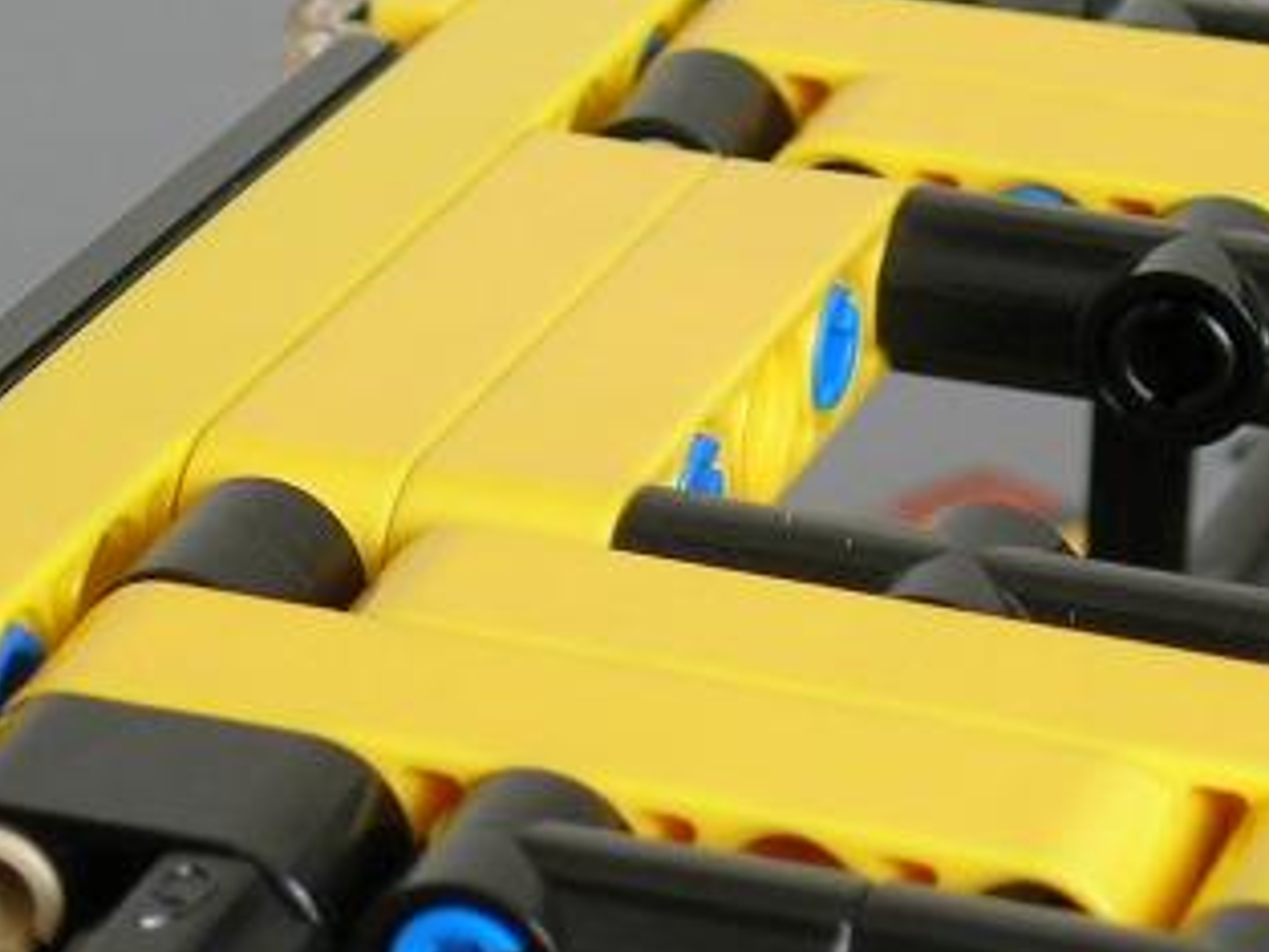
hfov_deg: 11.8
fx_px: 6124
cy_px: 1219
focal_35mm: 167
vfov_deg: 8.8
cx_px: 673
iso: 64
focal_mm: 10.6
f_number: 3.2
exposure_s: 1/35.2
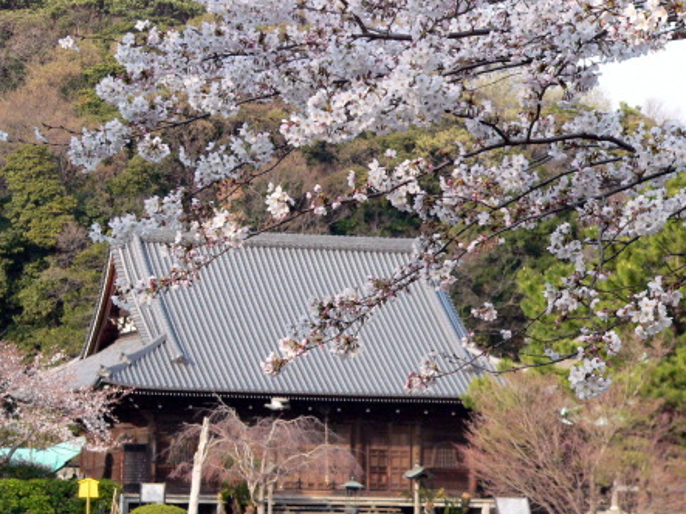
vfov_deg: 11.3
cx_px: 305
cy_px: 281
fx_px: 2595
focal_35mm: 131
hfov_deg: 15.1
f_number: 5.2
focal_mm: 19.2
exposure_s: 1/640
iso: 400
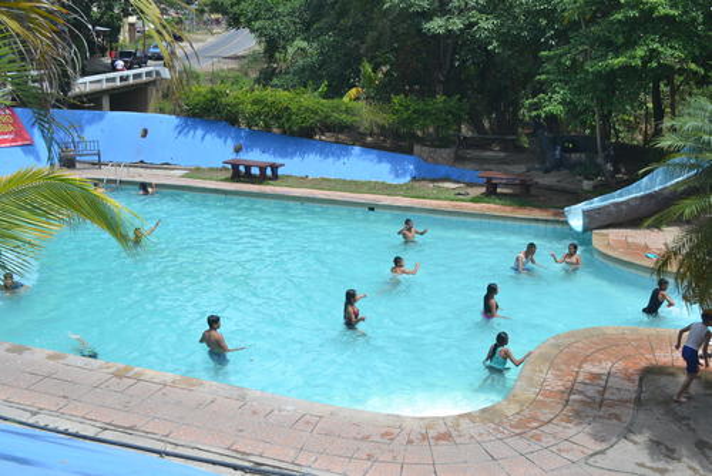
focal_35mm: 44
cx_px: 356
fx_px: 861
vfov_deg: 30.9
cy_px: 238
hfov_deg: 44.9
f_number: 7.1
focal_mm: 29
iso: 100
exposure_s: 1/200
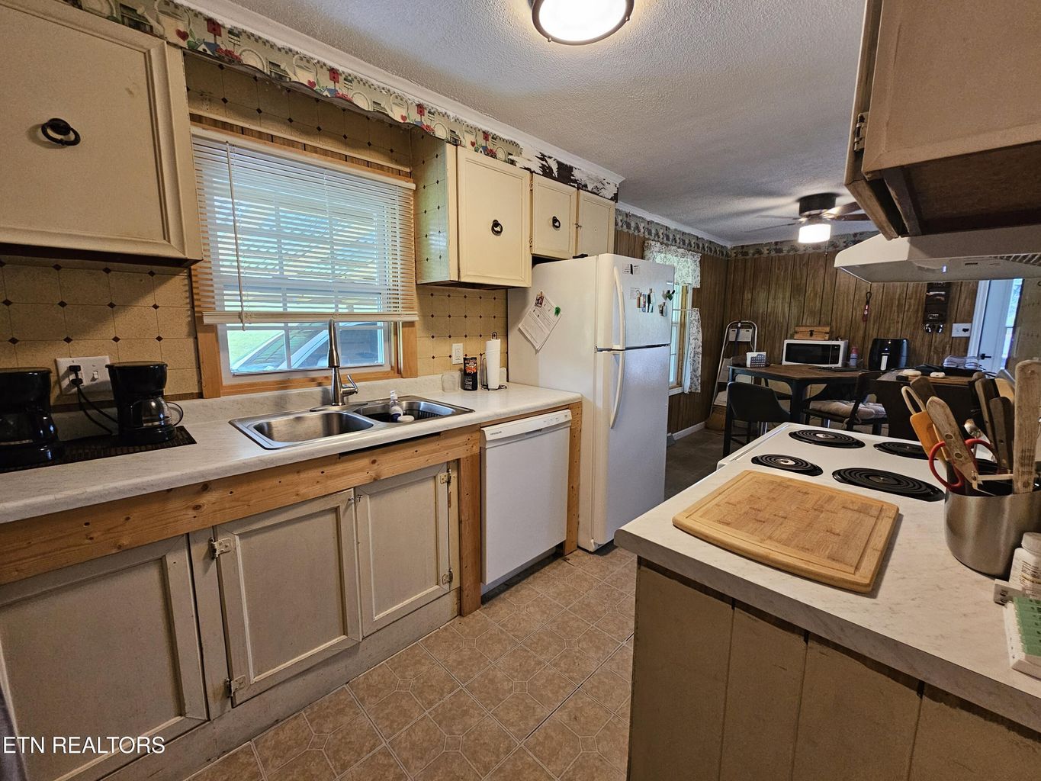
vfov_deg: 89.9
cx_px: 520
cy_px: 390
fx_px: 391
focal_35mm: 13
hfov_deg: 106.2
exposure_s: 1/60
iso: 320
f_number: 2.2
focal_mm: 2.2
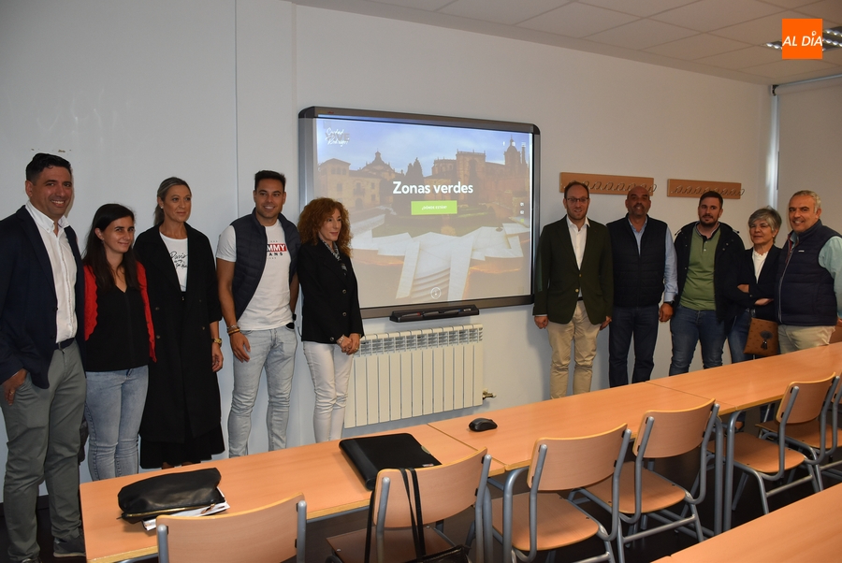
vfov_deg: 48.0
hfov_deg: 67.3
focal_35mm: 27
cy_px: 282
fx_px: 632
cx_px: 421
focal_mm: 18
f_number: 4.5
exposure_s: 1/80
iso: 800
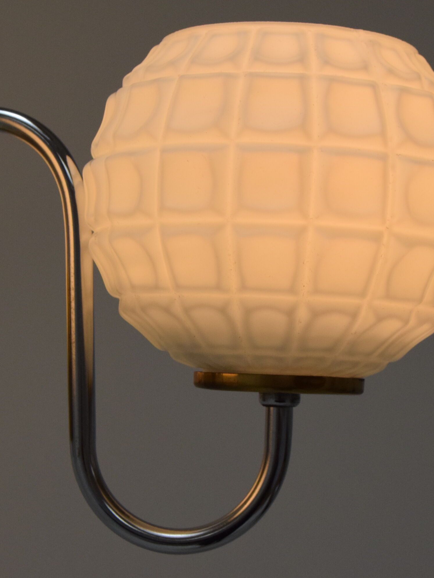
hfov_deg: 16.9
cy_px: 288
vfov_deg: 22.5
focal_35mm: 87
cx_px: 272
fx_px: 1455
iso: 1600
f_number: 10
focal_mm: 40
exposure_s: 1/400
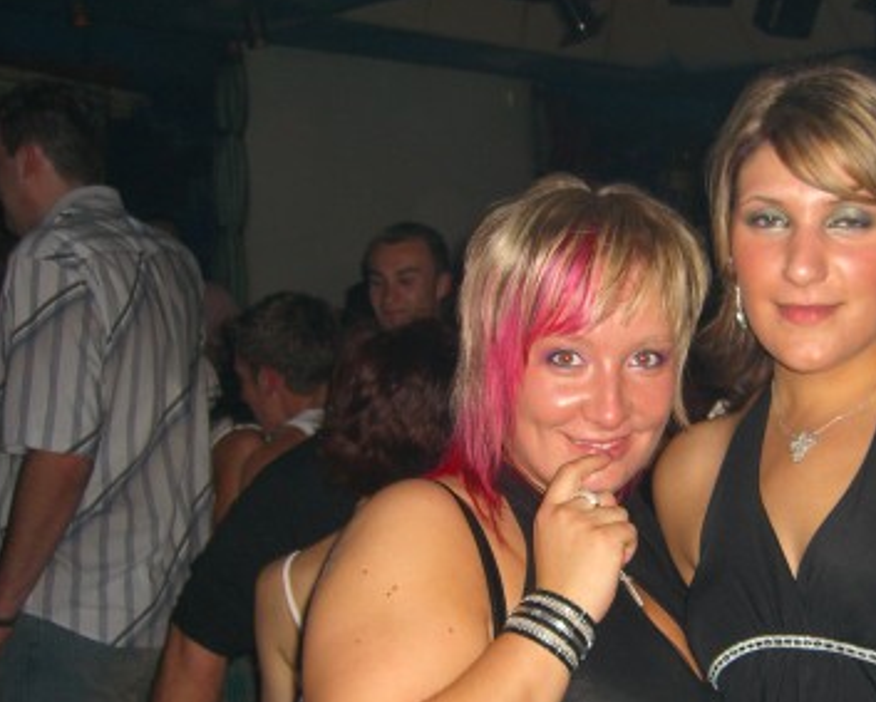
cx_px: 640
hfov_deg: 29.6
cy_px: 466
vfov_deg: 24.1
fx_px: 1635
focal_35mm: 63
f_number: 2.8
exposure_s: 1/60
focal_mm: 7.9
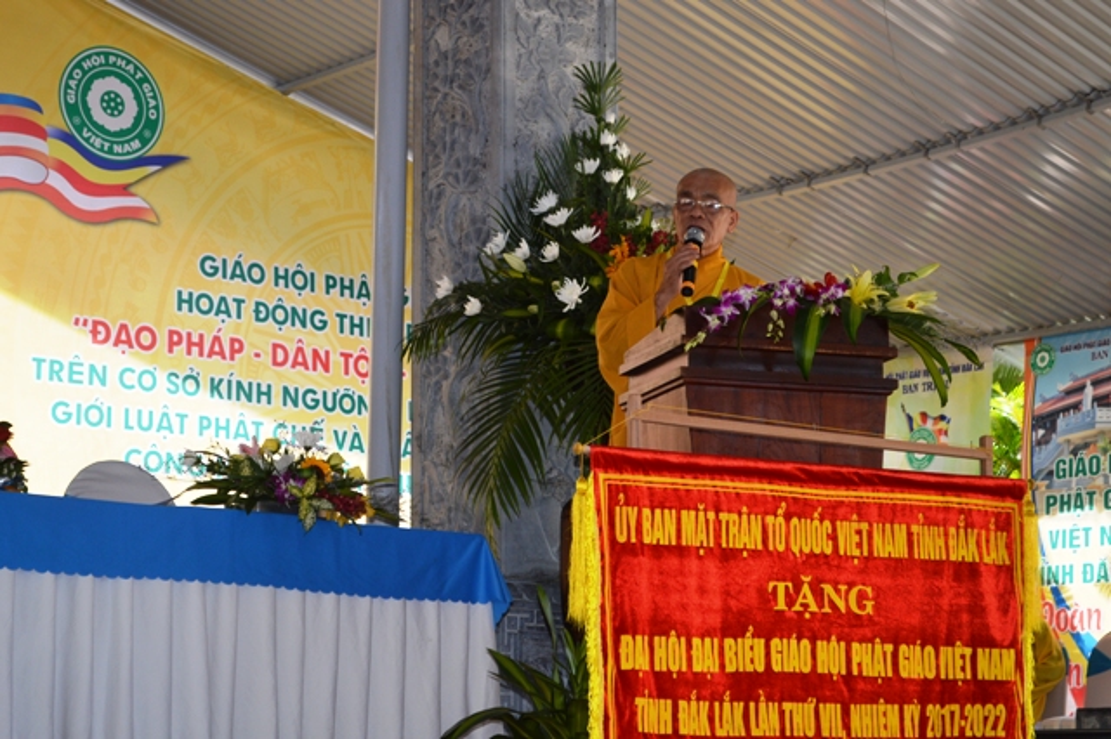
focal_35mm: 78
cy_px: 370
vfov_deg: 17.5
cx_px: 556
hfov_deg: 26.0
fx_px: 2406
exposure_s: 1/125
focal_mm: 52
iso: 280
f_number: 5.6
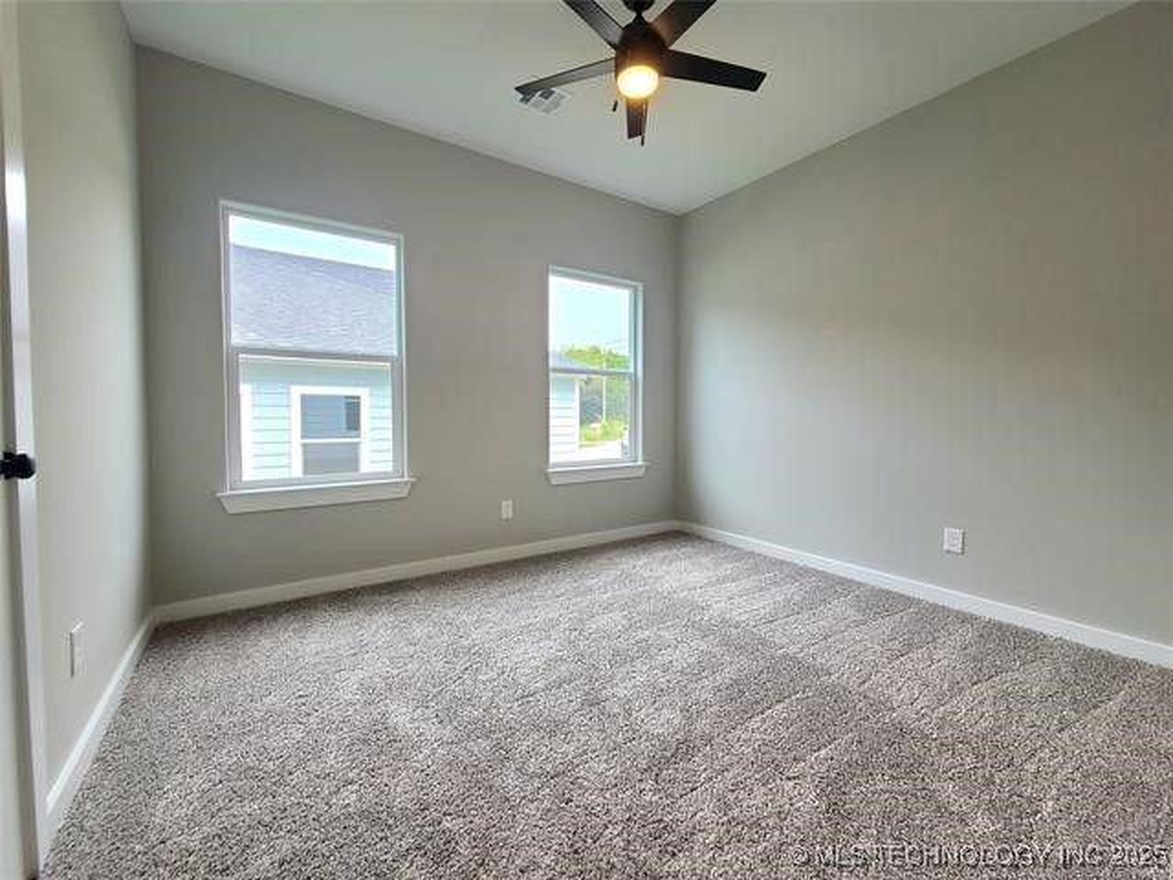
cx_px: 586
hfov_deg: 106.2
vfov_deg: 89.9
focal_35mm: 13
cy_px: 440
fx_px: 441
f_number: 2.2
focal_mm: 2.2
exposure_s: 1/120
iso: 64
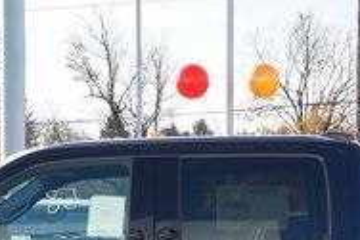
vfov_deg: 9.4
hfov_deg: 14.4
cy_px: 314
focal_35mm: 143
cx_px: 207
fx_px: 1429
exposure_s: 1/100
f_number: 9
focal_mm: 42
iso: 100
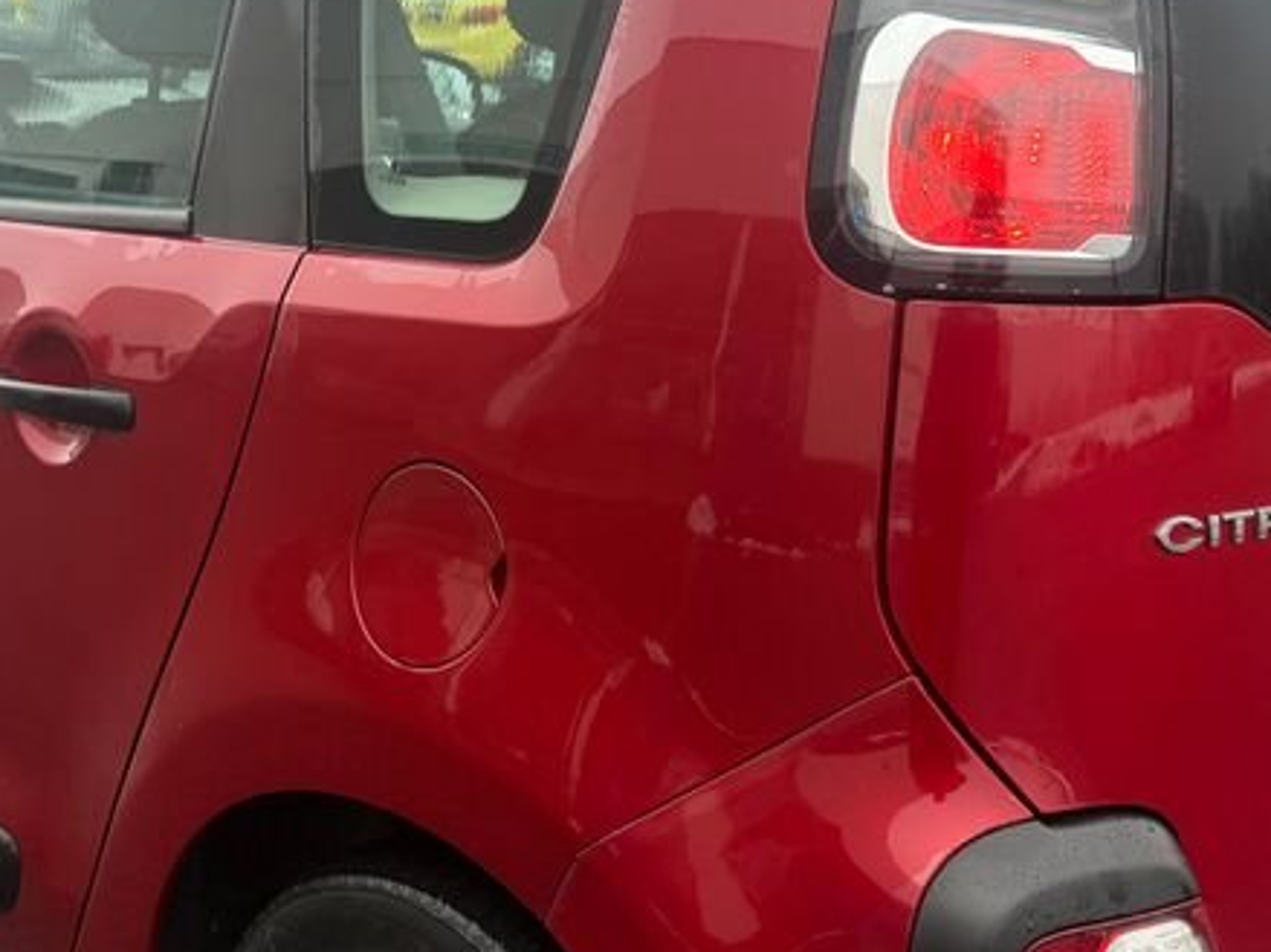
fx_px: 2056
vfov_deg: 26.1
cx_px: 576
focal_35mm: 56
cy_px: 515
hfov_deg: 34.3
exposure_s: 1/342
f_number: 1.78
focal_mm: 6.76
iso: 100
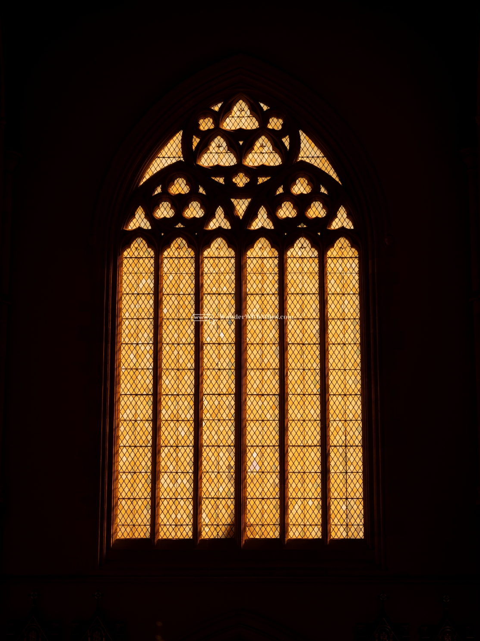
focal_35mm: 88
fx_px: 1627
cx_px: 242
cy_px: 319
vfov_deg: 22.3
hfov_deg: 16.8
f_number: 2
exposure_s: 1/250
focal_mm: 110
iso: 200
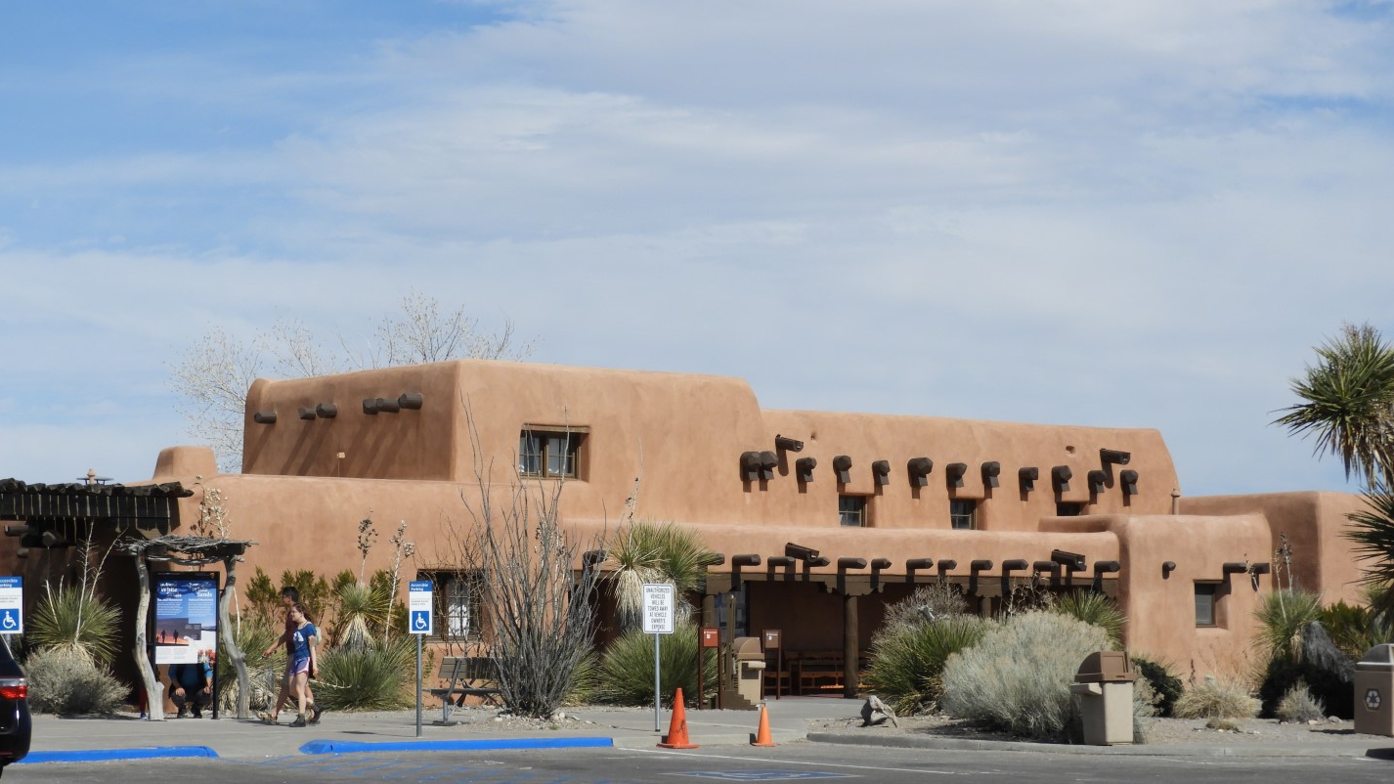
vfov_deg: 13.7
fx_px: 3253
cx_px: 694
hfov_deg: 24.2
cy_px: 431
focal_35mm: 88
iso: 100
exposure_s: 1/1600
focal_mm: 14.3
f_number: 4.5
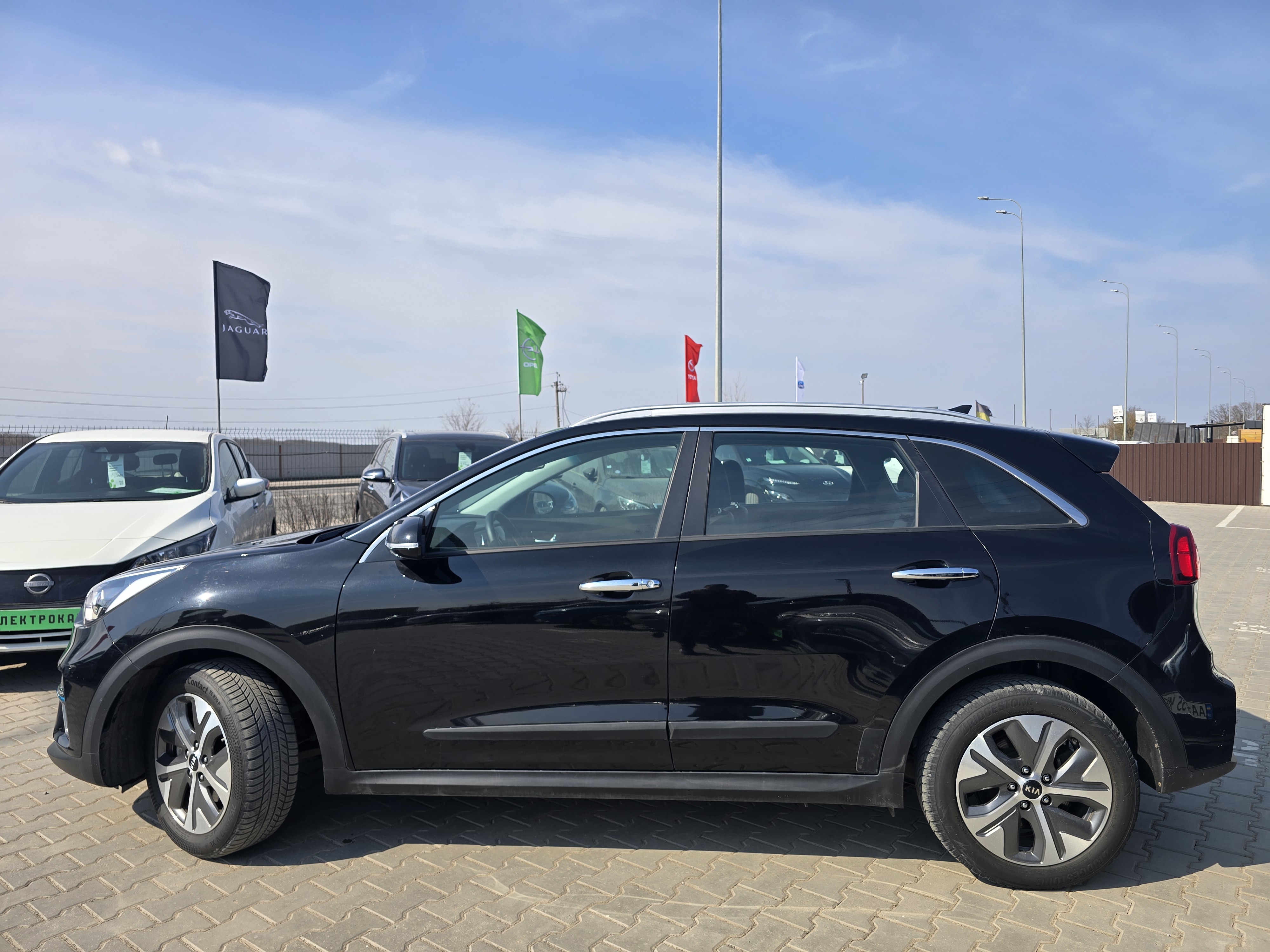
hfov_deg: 73.9
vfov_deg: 58.9
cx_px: 635
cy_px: 476
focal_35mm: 23
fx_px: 844
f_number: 1.7
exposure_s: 1/641
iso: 12
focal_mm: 6.3
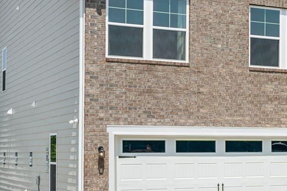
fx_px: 765
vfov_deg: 14.3
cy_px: 88
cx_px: 367
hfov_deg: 19.6
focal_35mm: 96
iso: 100
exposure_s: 1/1250
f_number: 5
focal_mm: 31
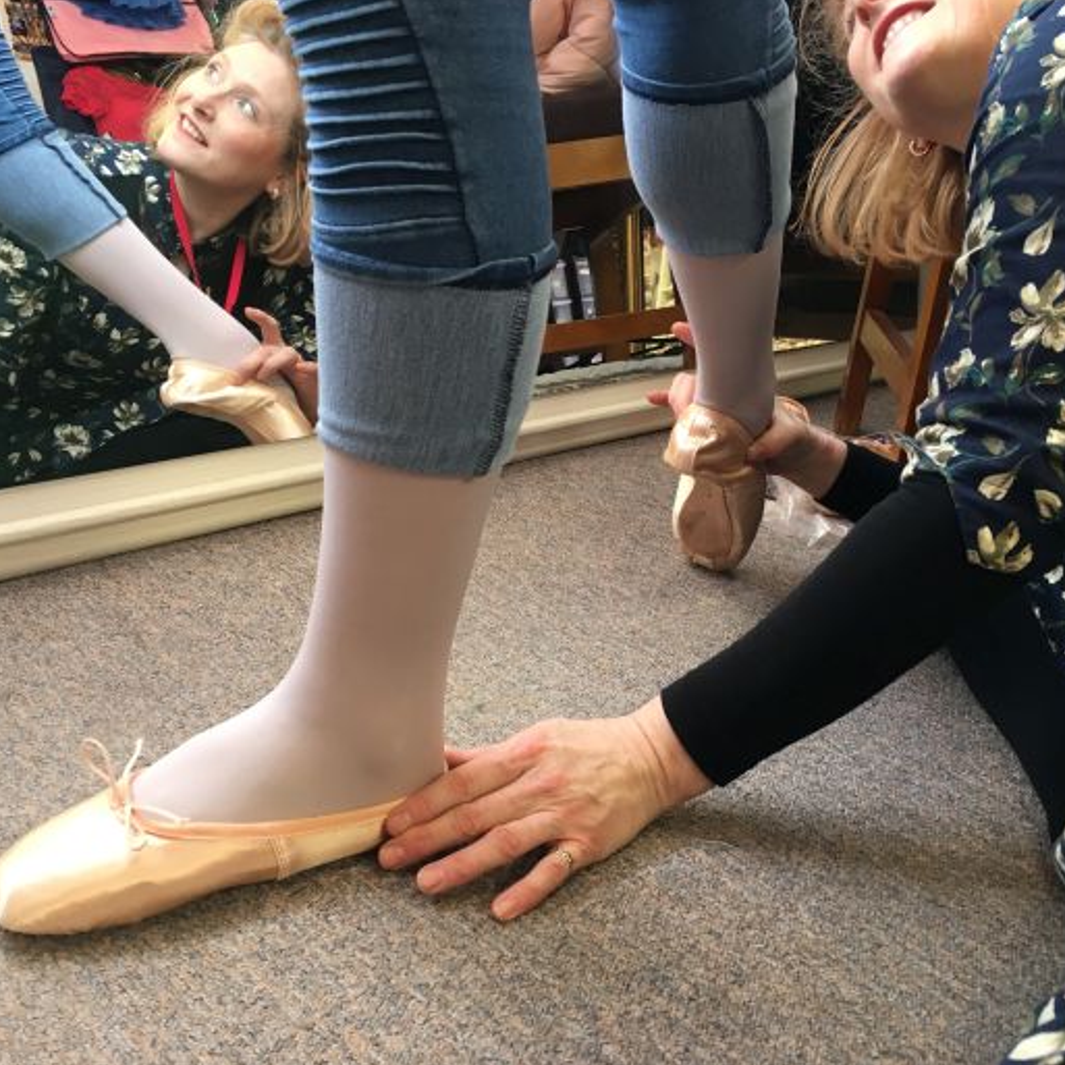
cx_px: 552
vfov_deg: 47.2
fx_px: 1218
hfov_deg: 47.2
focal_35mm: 35
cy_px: 532
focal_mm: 4.15
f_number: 2.2
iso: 64
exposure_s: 1/33
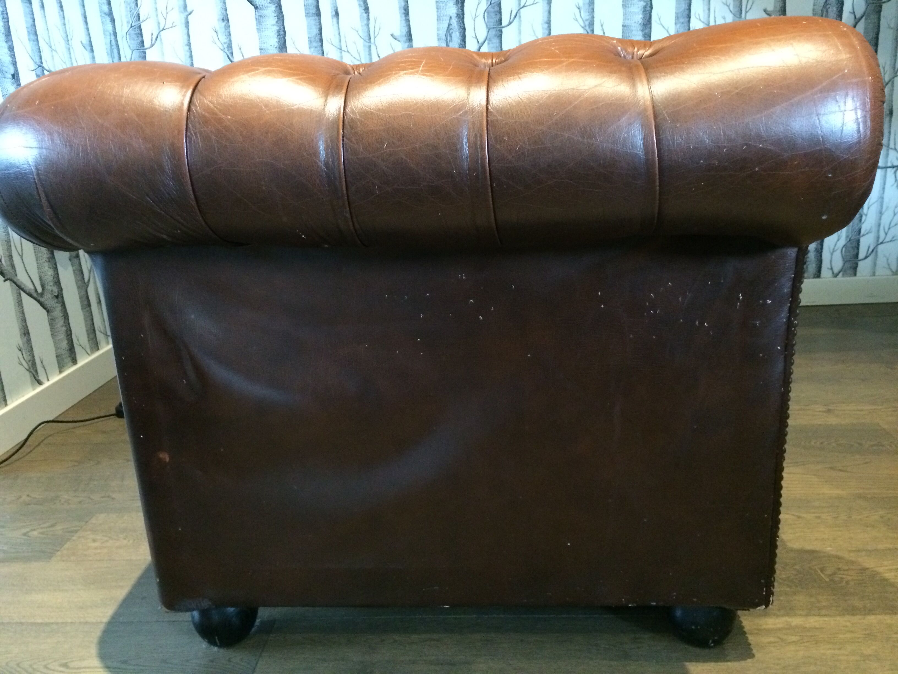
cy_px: 337
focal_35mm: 29
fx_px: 752
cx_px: 449
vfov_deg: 48.2
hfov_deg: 61.7
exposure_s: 1/17
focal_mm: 4.15
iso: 500
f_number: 2.2
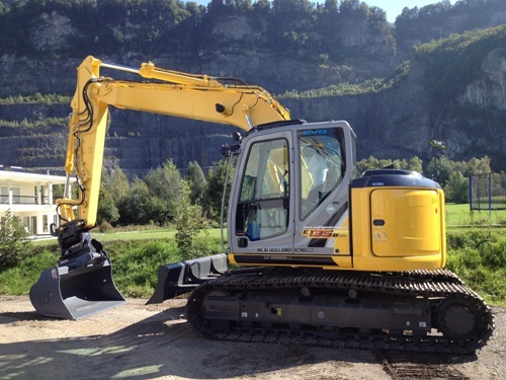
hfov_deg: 52.6
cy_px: 190
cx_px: 253
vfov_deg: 40.7
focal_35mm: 35
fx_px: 512
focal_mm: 4.28
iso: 64
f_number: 2.4
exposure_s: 1/613
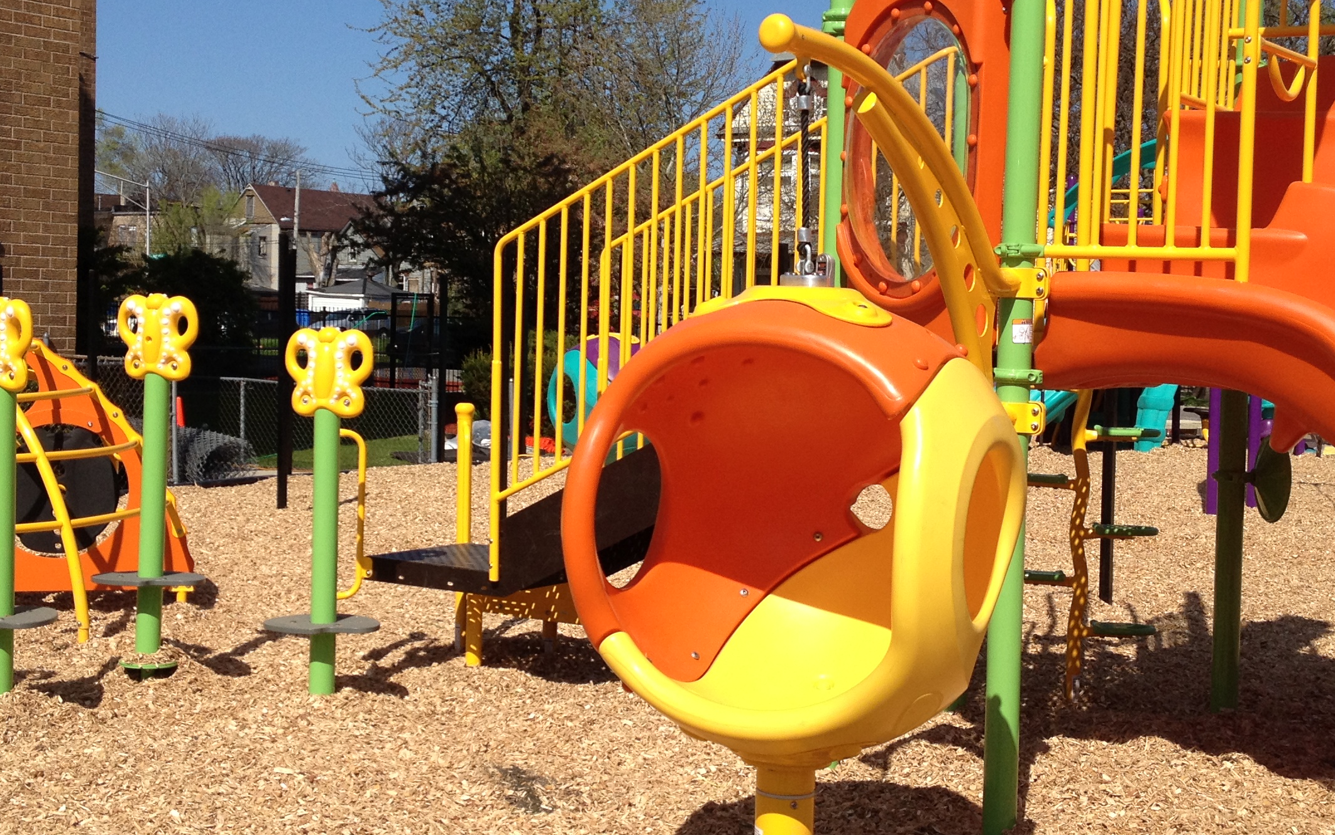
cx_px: 618
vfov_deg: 22.7
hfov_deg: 35.7
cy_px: 343
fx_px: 2074
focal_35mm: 57
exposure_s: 1/2208
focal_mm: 4.28
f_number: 2.4
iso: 50
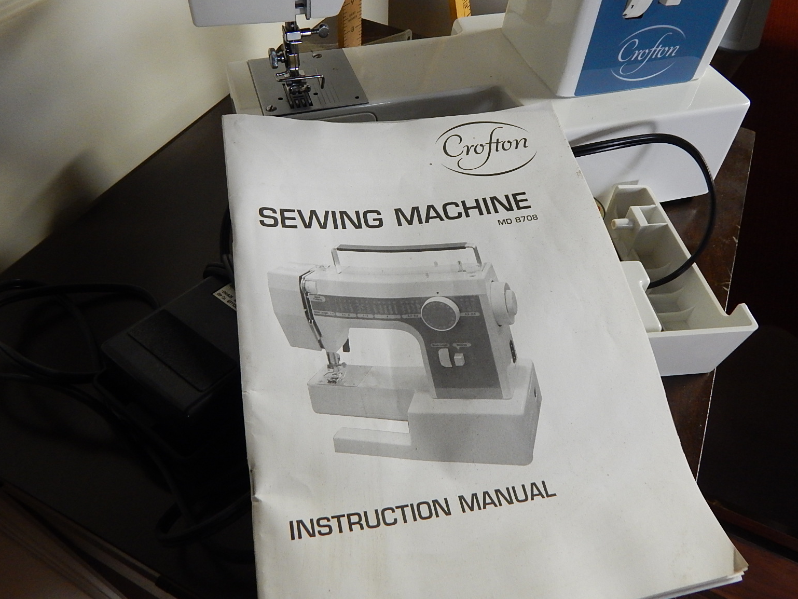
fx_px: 599
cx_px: 397
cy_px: 291
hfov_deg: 67.3
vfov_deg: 53.1
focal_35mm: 26
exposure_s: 1/25
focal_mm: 4.5
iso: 400
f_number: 3.1
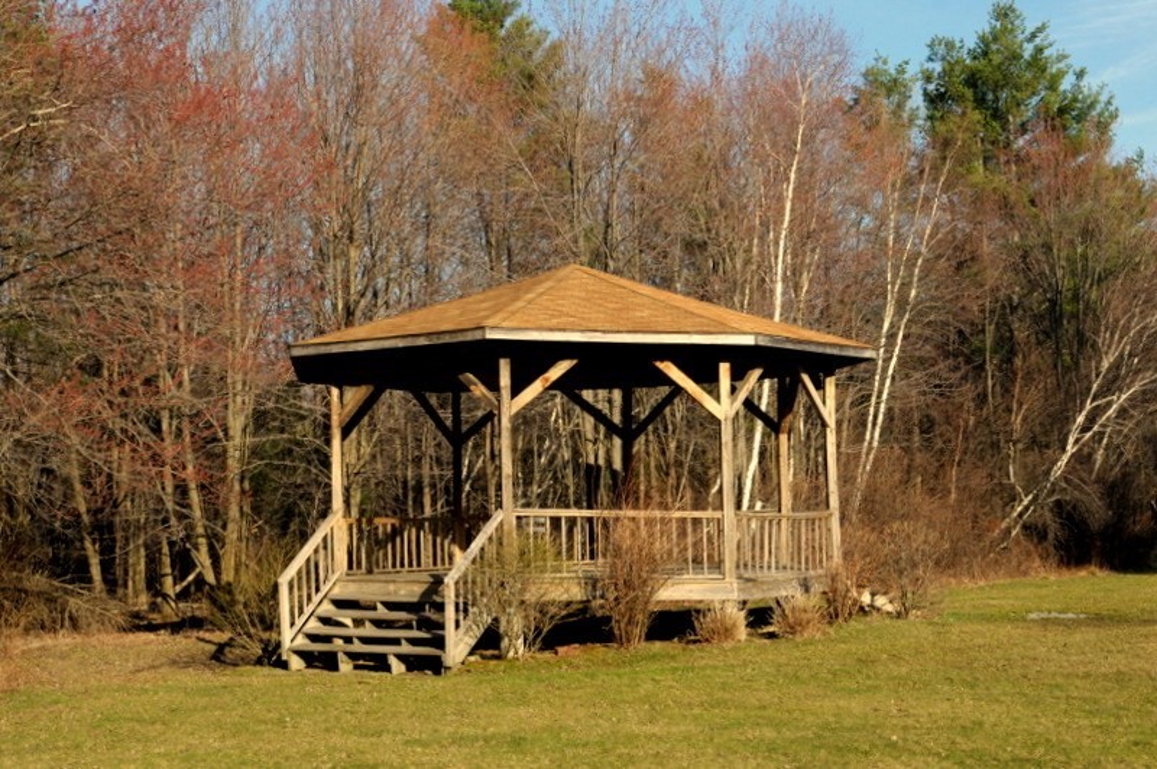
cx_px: 578
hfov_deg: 37.9
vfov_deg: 25.7
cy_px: 384
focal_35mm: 52
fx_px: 1686
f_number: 10
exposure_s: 1/200
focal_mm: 35
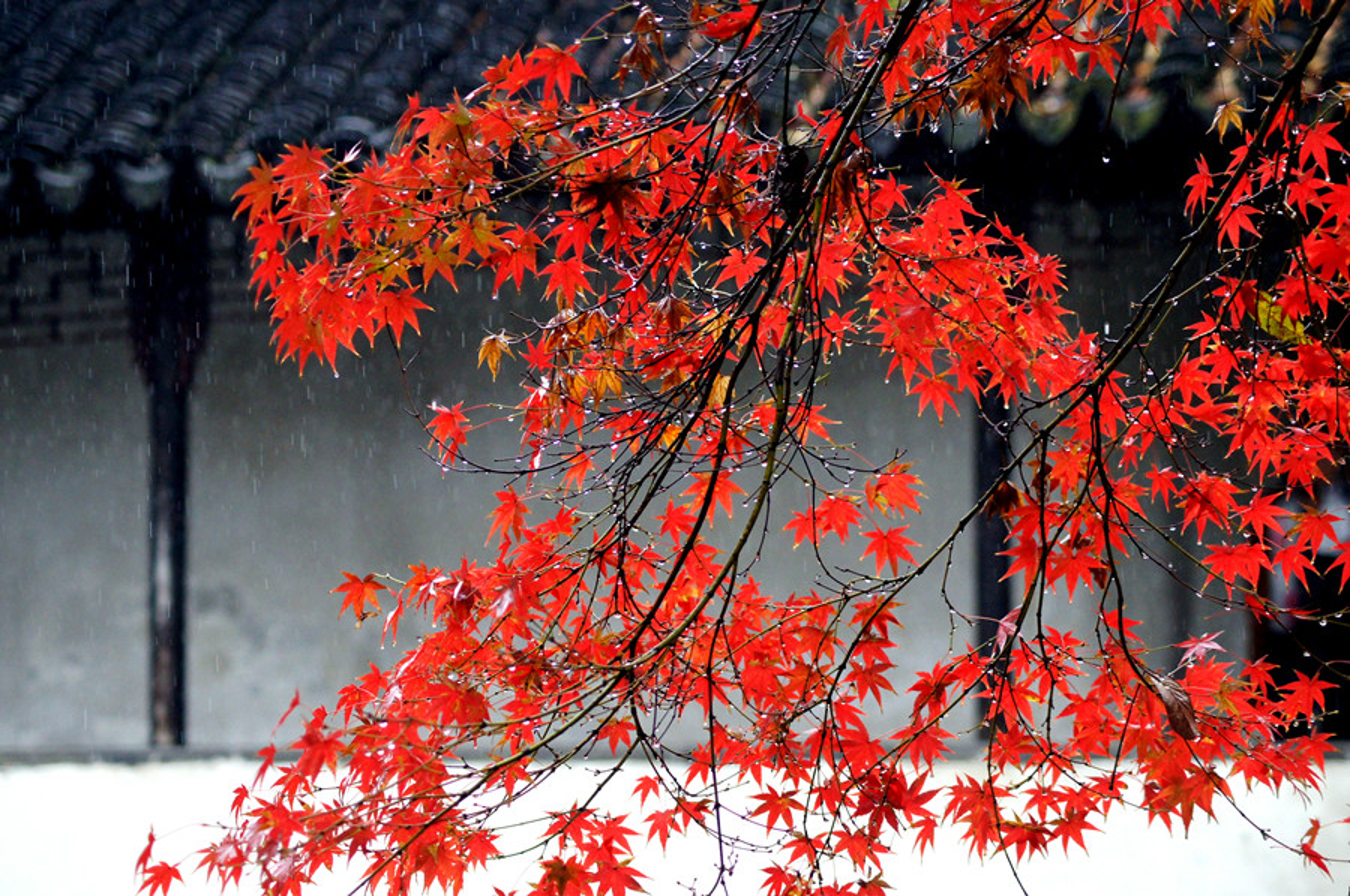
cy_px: 448
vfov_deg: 13.0
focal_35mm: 105
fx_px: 3933
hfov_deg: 19.5
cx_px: 675
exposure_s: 1/320
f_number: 4
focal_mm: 70
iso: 1600
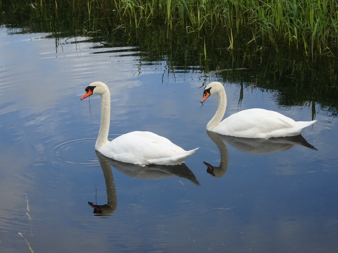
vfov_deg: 10.4
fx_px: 1396
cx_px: 169
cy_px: 126
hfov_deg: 13.8
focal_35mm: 143
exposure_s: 1/160
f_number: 5.6
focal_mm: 24.36
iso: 200
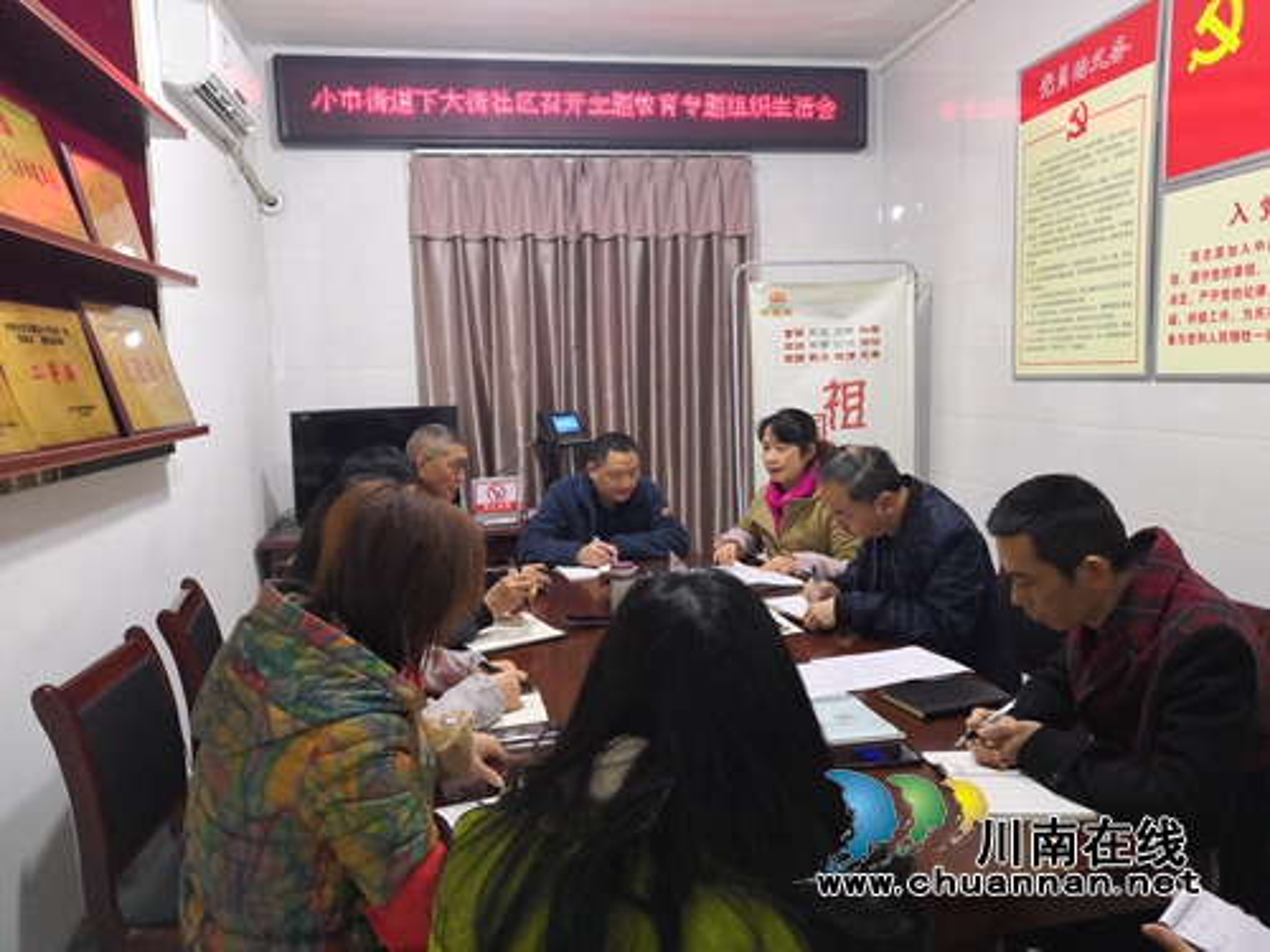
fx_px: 991
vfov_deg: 51.4
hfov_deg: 65.3
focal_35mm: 27
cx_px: 635
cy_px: 476
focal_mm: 3.95
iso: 320
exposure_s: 1/50
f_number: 1.8
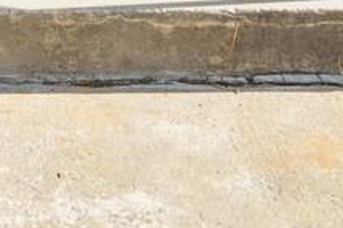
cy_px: -400
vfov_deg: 7.0
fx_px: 1704
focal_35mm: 179
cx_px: -62
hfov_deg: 11.3
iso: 200
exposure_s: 1/50
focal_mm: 24
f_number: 11
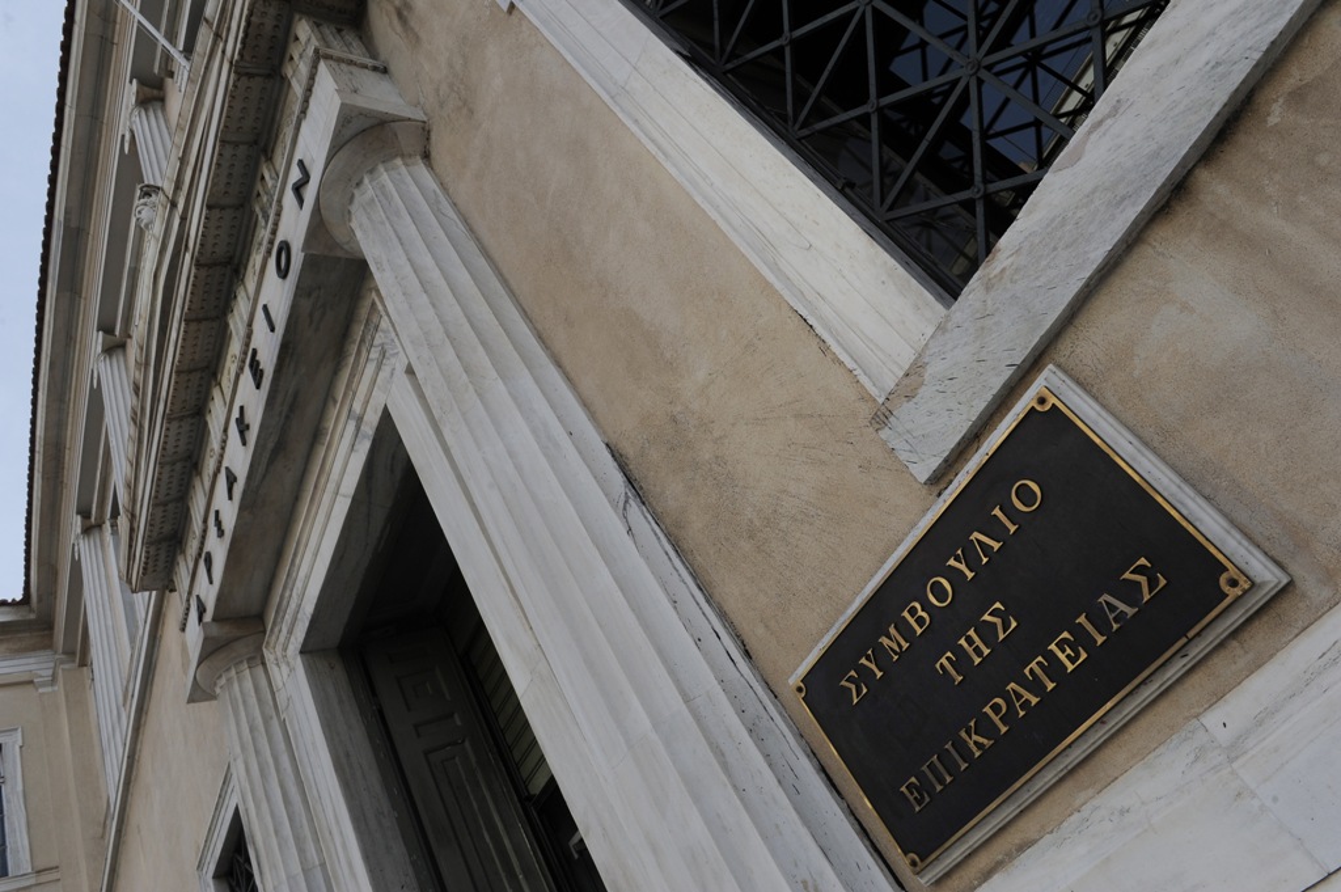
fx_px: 893
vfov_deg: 53.1
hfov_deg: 73.8
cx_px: 670
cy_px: 446
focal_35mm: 24
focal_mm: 24
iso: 400
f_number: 10
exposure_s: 1/320
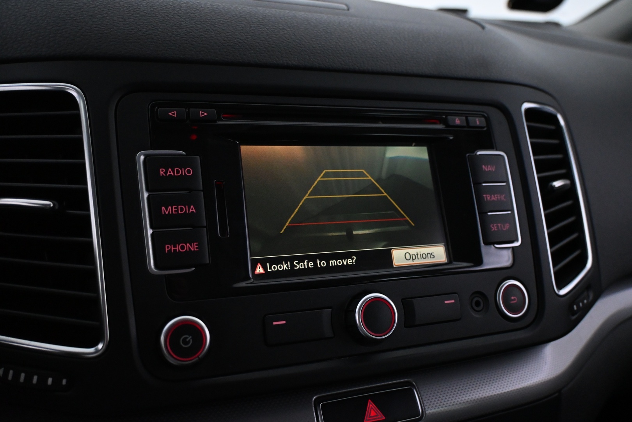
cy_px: 211
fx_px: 553
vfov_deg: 41.7
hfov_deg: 59.5
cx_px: 316
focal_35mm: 32
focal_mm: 21
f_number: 4
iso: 3200
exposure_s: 1/80
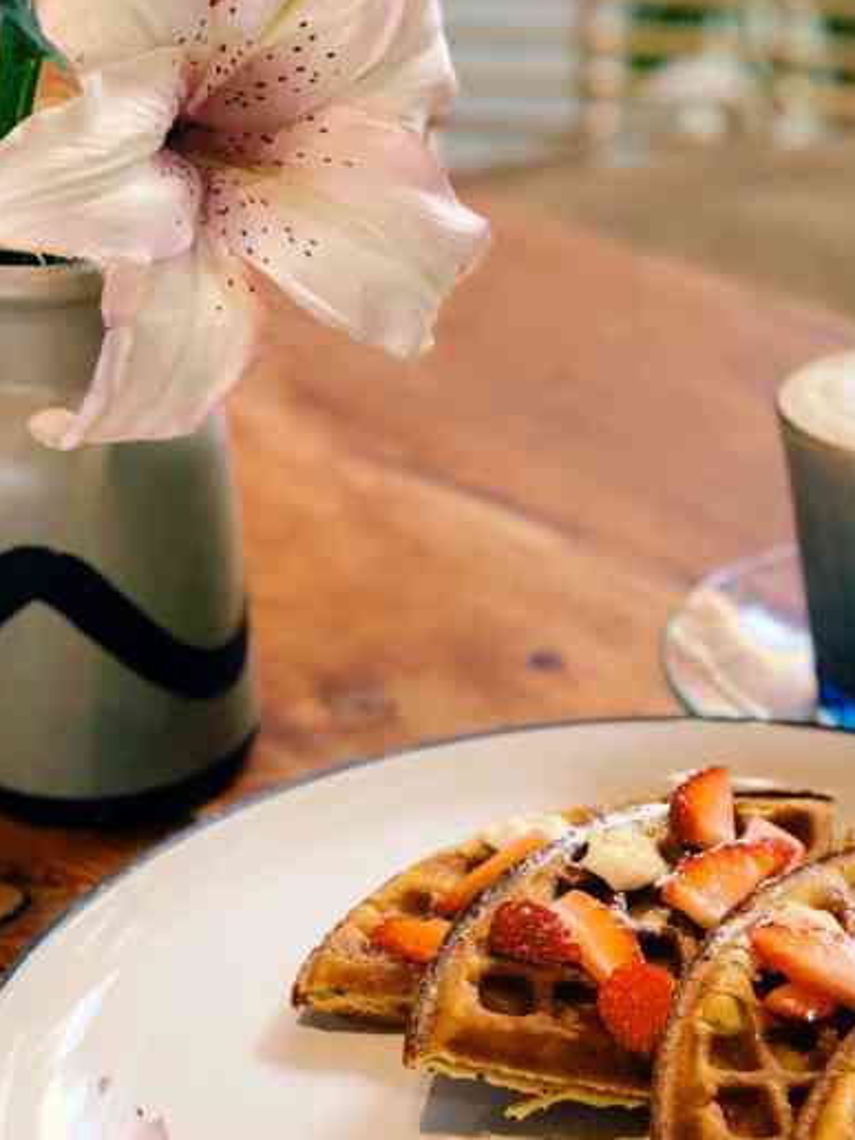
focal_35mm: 94
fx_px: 3096
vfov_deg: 20.8
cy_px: 739
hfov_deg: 15.6
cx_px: 663
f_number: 2.4
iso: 80
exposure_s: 1/33
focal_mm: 6
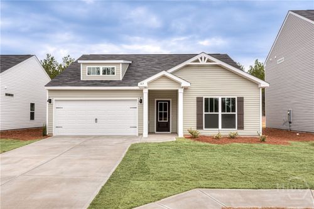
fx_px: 288
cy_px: 104
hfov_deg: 57.2
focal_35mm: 33
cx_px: 157
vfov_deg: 39.9
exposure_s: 1/100
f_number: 13
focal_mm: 22
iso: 100
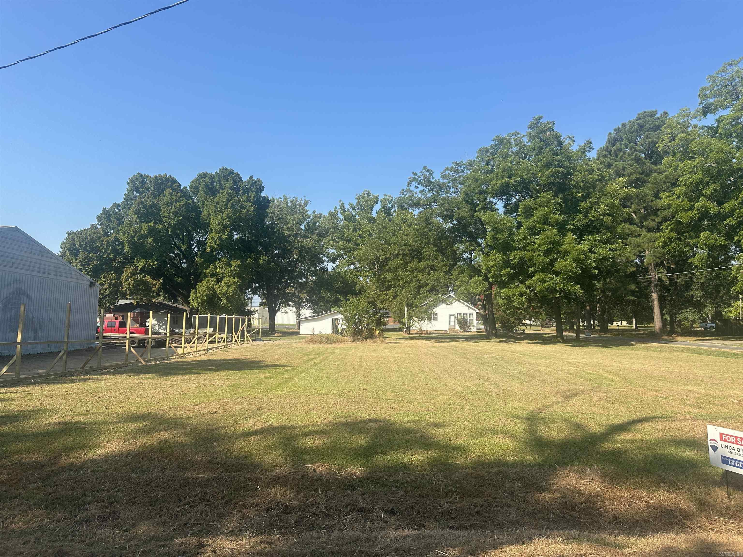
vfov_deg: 56.8
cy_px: 278
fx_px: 515
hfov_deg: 71.6
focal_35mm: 24
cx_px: 372
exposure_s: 1/2809
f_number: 1.78
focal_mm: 6.86
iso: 80
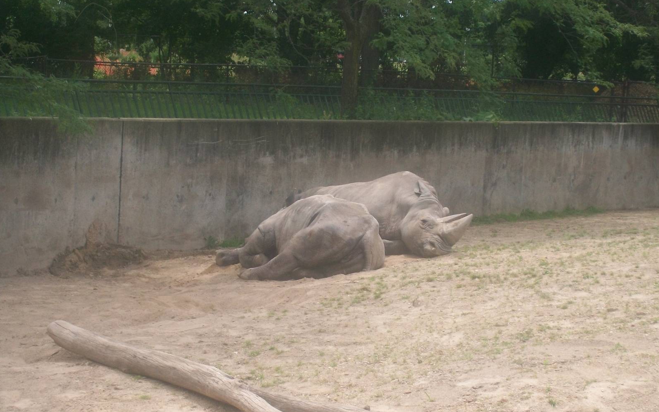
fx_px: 1670
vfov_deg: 14.1
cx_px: 331
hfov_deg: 22.3
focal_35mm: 93
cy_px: 226
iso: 80
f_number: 4.3
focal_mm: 14.3
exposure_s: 1/320
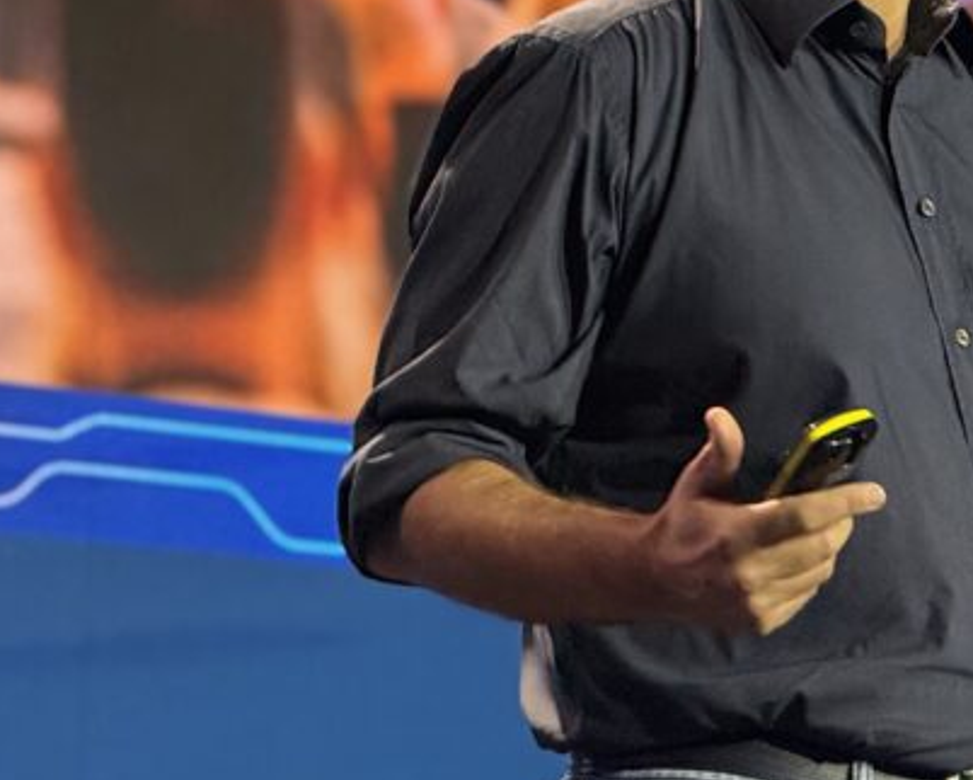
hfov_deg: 6.5
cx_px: 1060
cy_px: 56
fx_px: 8586
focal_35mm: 298
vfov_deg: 5.2
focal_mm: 15.66
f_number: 2.8
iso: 125
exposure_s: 1/120
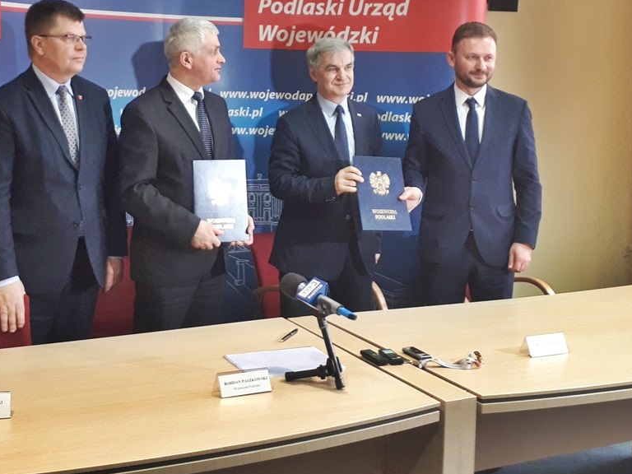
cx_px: 218
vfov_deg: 39.3
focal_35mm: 36
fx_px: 657
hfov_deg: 50.6
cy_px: 170
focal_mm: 3.6
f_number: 1.9
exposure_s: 1/17
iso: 200
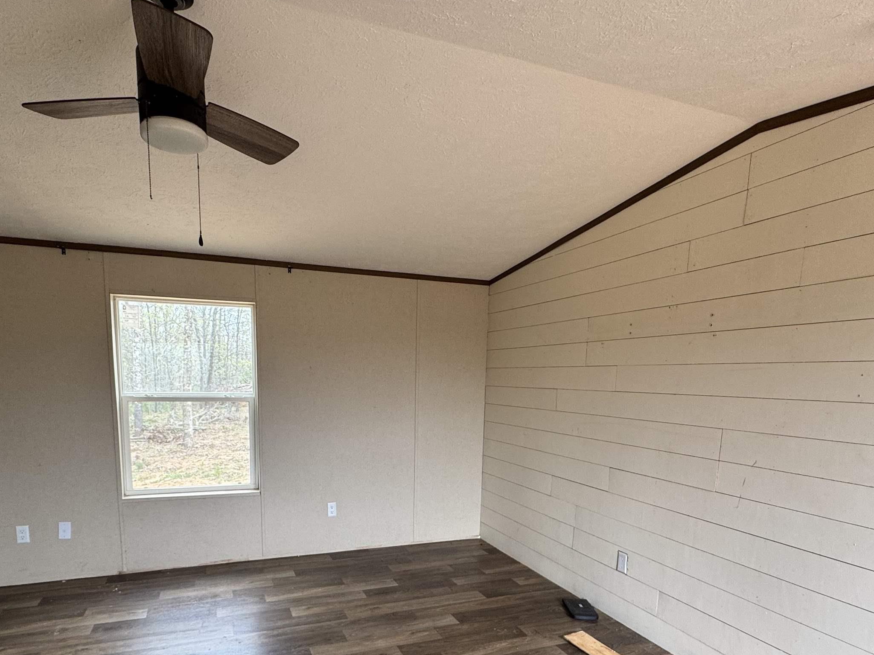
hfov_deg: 78.8
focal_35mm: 21
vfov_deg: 61.2
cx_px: 402
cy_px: 459
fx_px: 530
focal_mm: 2.22
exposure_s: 1/99
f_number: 2.2
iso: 80
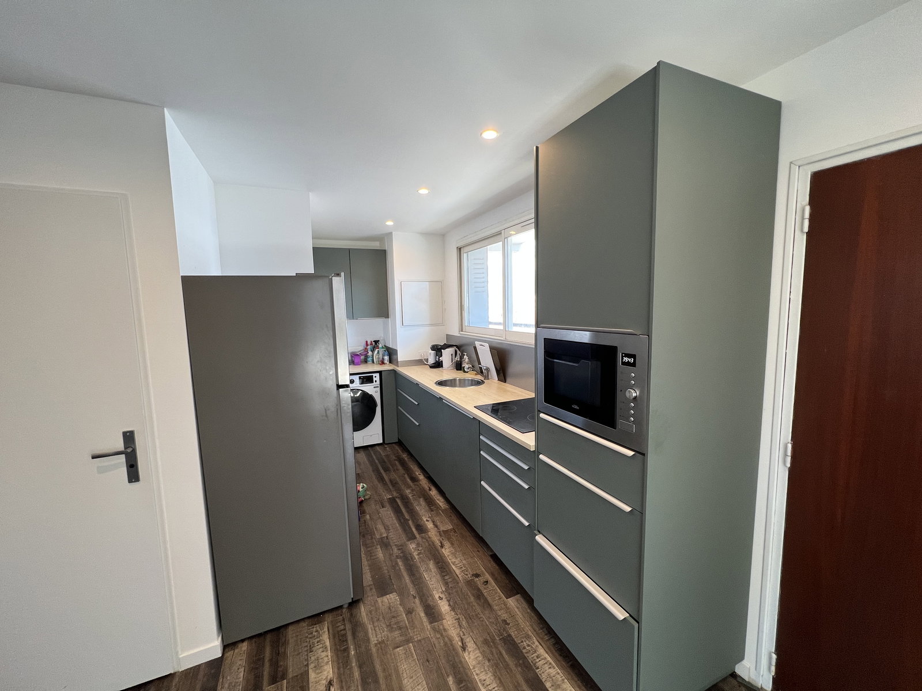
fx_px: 346
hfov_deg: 106.2
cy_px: 346
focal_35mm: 13
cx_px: 461
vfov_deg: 89.9
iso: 100
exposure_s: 1/100
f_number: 1.8
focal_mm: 1.57
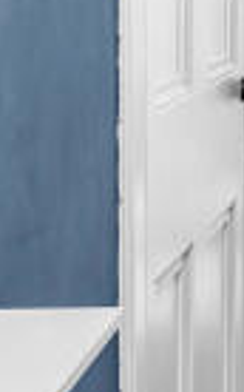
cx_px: 511
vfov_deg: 16.3
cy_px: -116
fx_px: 1290
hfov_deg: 9.9
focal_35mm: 121
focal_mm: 16
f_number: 9
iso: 250
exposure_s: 2.5
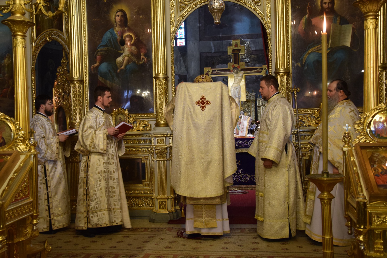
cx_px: 194
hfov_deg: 43.6
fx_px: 484
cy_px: 129
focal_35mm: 45
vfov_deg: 29.9
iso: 1600
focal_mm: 30
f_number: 4.2
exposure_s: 1/25
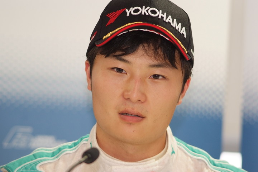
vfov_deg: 5.1
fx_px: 1935
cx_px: 129
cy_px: 86
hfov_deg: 7.6
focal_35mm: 270
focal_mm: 180
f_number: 2.8
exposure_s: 1/125
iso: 800
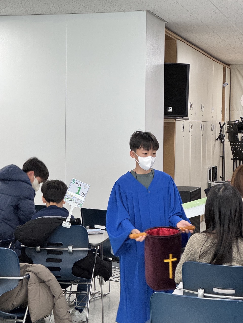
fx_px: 721
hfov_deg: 19.1
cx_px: 122
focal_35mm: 77
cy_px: 162
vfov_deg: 25.3
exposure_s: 1/60
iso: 250
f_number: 2.8
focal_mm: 9
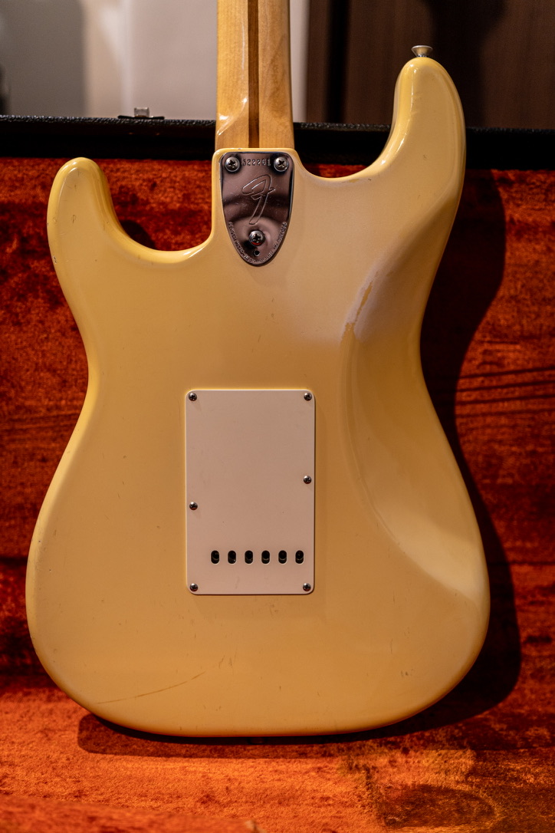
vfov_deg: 48.5
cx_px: 278
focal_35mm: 40
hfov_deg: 33.4
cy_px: 416
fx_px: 925
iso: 500
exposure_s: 1/40
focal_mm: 40
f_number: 2
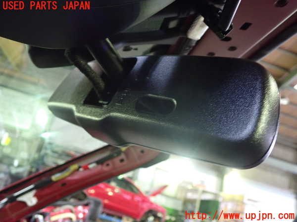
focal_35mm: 30
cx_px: 148
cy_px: 111
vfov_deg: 46.8
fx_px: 257
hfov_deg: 60.0
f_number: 2.3
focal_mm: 5.4
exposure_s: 1/15
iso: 800
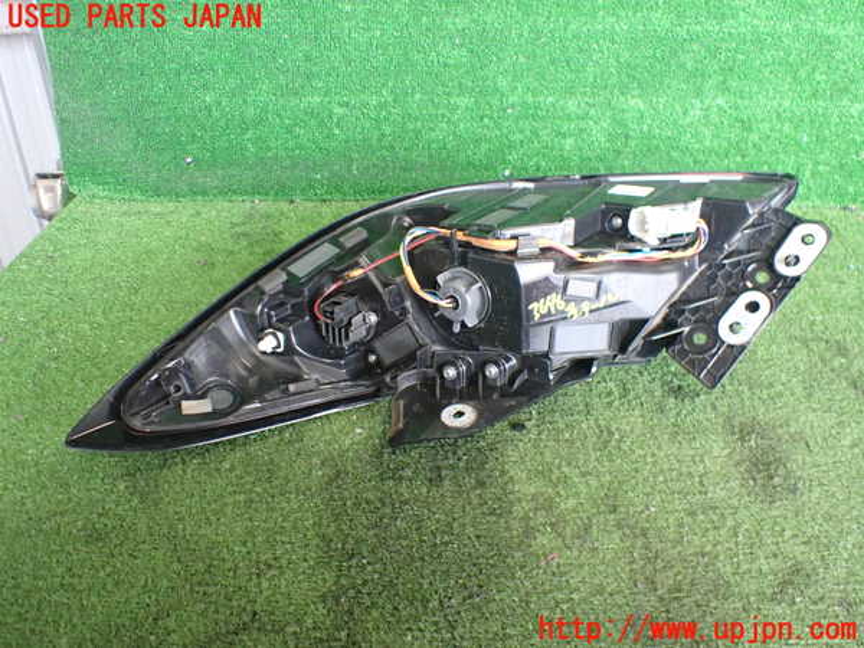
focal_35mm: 30
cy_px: 324
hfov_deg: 60.0
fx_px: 749
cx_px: 432
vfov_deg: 46.8
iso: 800
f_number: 2.3
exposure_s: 1/125
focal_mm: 5.4
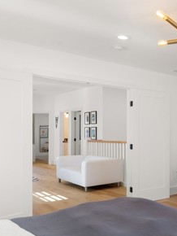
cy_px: 147
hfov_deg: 33.0
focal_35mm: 36
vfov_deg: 50.8
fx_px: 245
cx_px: 209
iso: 640
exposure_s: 1/15
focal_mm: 17
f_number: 9
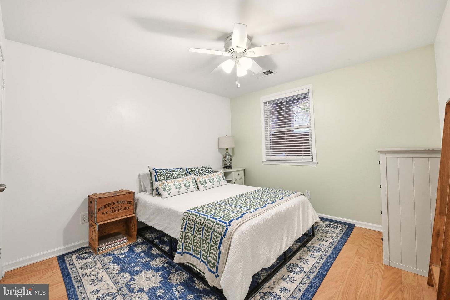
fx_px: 175
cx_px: 225
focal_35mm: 14
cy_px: 150
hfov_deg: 104.3
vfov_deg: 81.2
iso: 250
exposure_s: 1/20
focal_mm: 14
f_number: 10
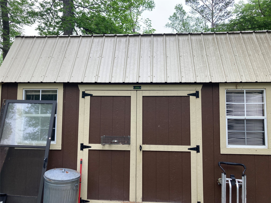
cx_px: 136
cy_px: 102
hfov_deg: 63.4
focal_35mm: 28
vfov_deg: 49.7
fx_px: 219
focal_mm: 3.99
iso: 20
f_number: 1.8
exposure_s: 1/133
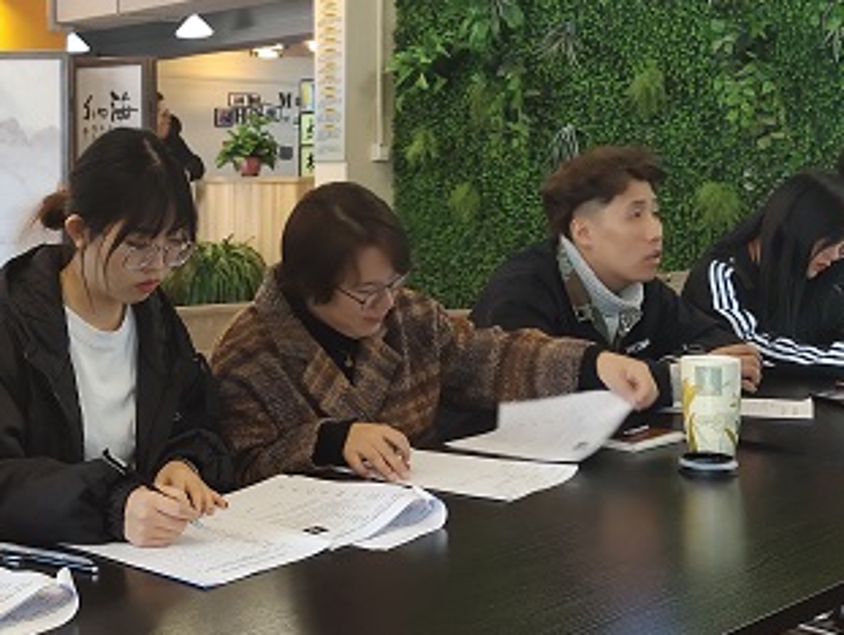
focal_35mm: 74
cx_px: 212
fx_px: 1806
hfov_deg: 26.0
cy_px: 217
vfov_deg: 19.9
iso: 827
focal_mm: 4.74
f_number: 1.79
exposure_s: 1/50
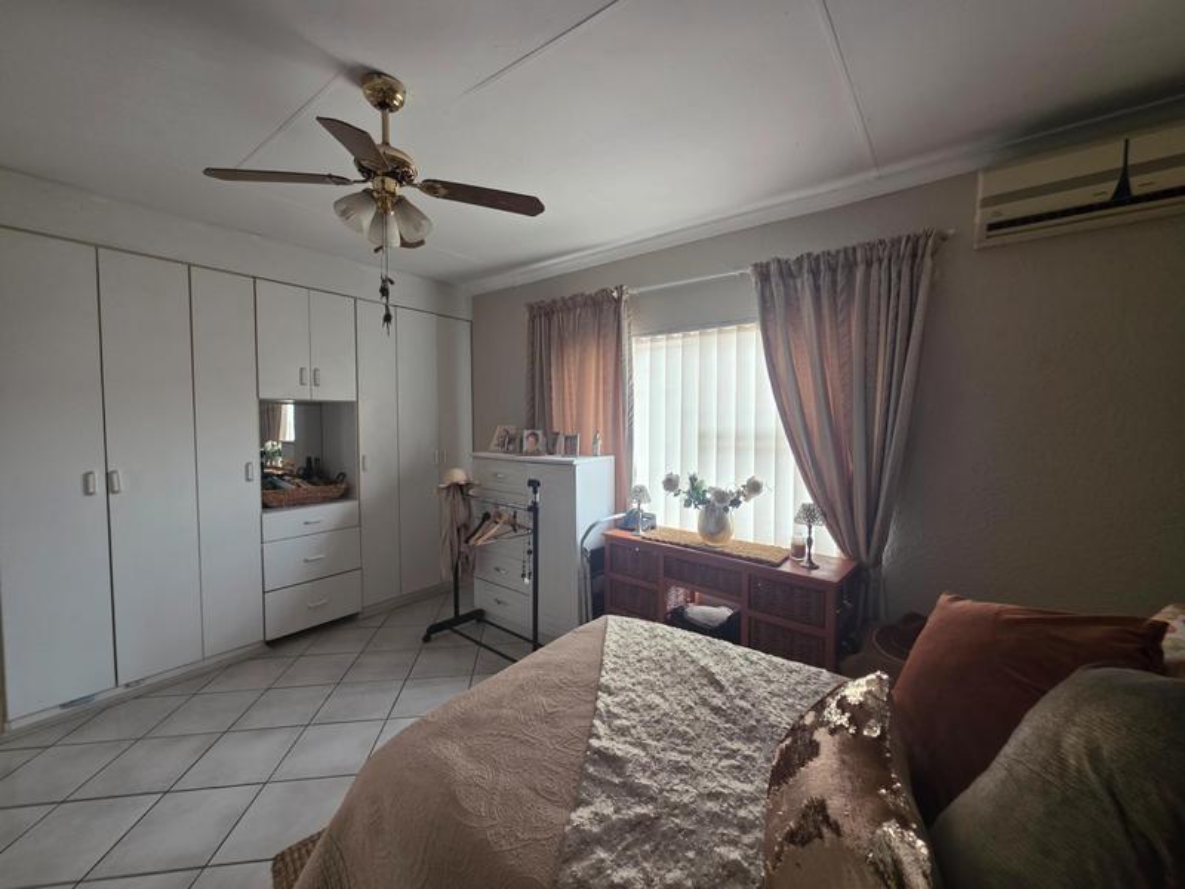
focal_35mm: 13
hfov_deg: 106.2
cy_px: 444
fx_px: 445
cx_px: 592
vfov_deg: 89.9
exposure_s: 1/50
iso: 160
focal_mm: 2.2
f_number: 1.9
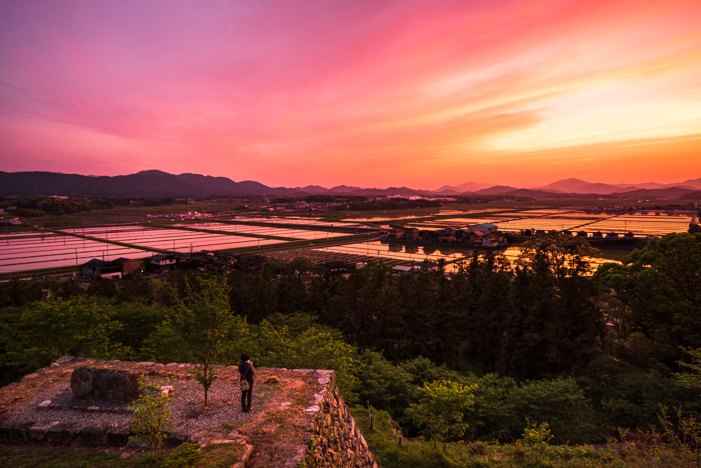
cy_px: 234
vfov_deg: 59.5
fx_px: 409
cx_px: 350
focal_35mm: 21
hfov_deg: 81.2
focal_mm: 21
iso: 250
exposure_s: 1/125
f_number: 4
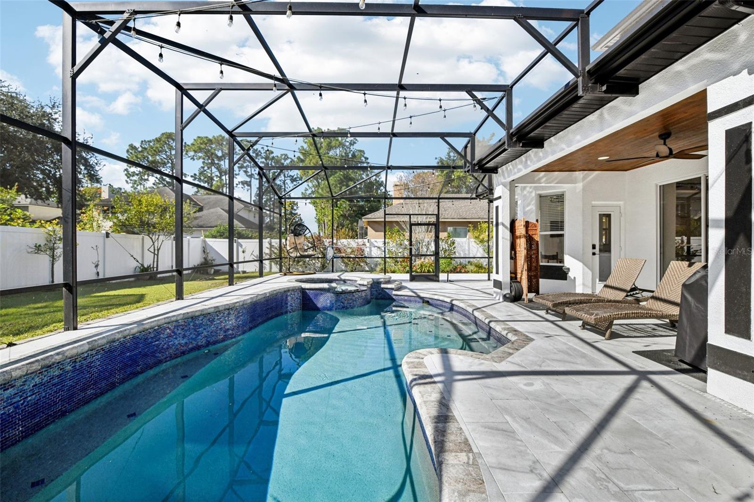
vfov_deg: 81.2
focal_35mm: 14
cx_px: 377
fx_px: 293
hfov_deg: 104.3
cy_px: 251
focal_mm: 14
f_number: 8
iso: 400
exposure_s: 1/500
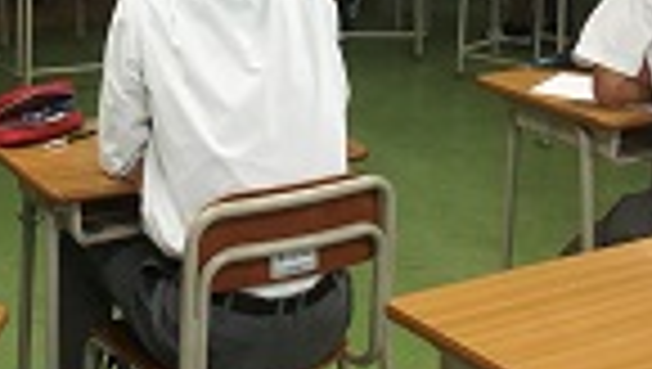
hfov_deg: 22.9
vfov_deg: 12.5
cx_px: 261
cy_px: -148
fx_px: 1610
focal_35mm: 93
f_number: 2.4
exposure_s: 1/30
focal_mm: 3.3
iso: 50
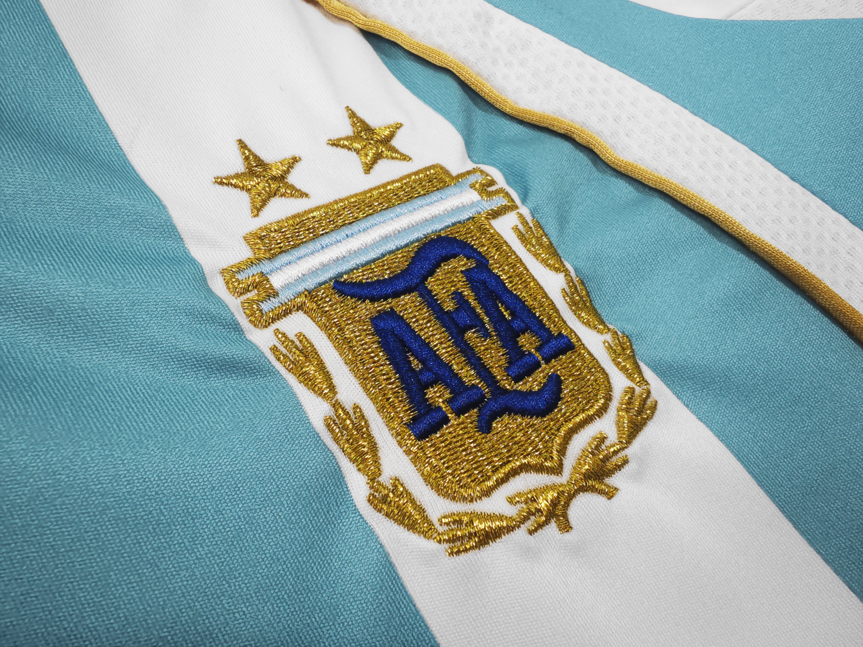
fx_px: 573
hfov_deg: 73.9
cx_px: 432
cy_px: 324
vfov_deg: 58.9
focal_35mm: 23
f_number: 2.2
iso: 392
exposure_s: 1/120
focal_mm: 2.59
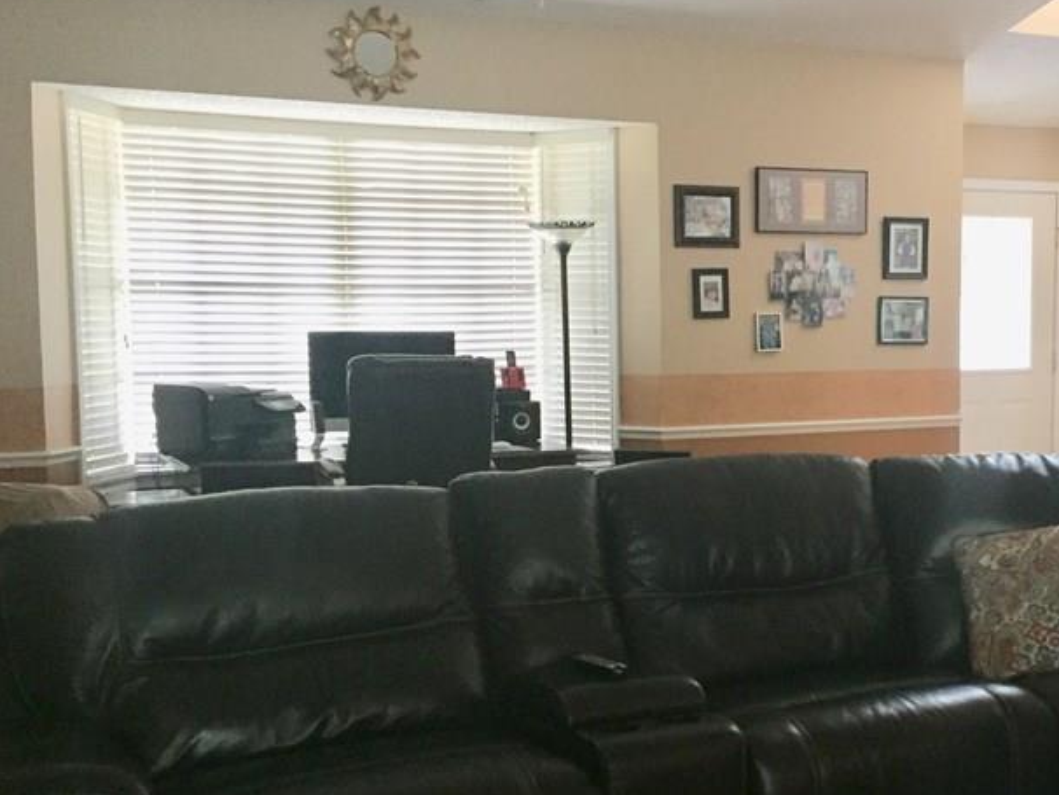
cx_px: 809
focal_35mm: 49
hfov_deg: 37.8
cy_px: 451
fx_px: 1500
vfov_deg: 29.7
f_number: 2.2
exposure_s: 1/30
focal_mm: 4.15
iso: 200
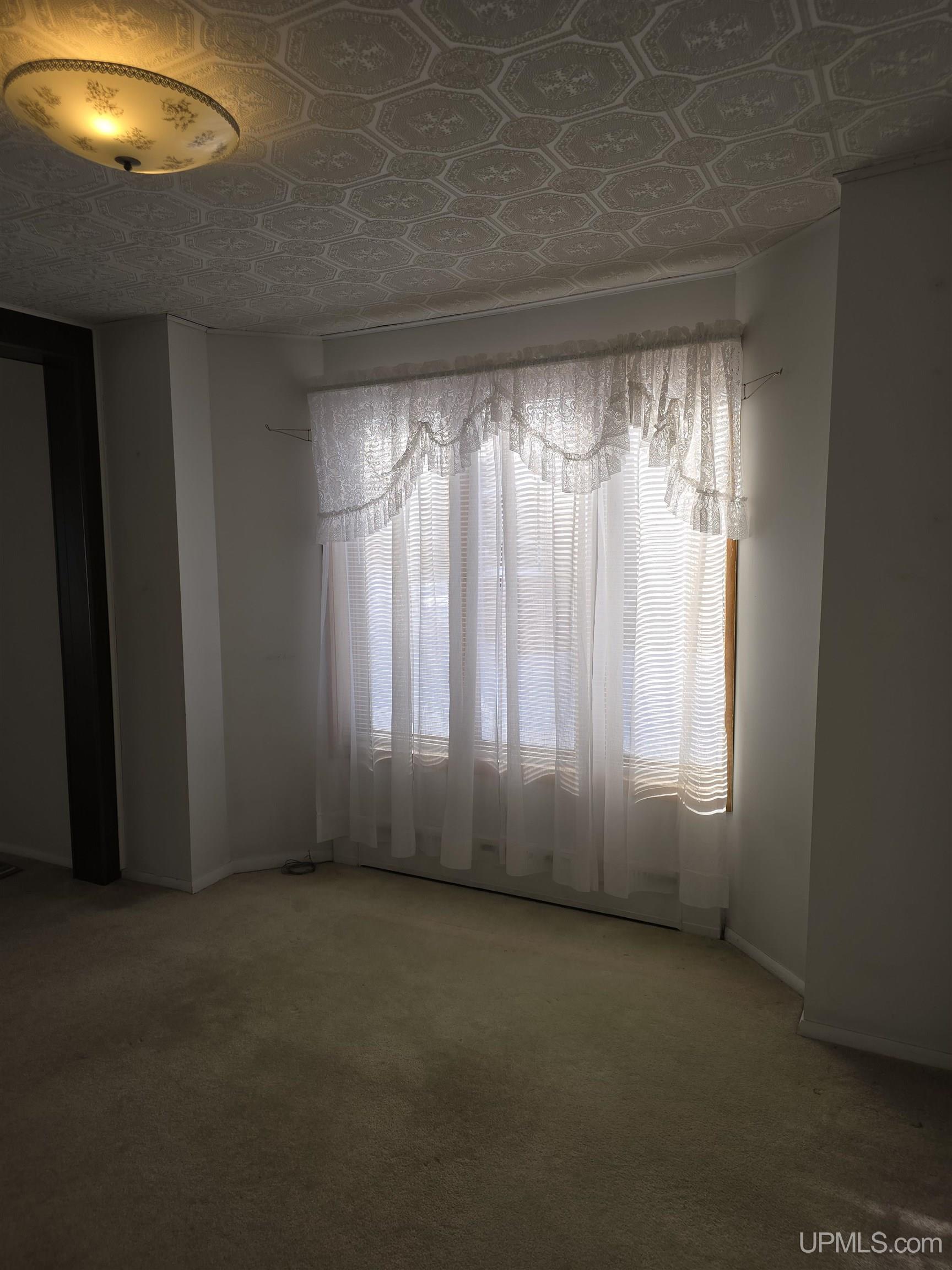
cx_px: 476
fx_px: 843
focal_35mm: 23
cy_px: 635
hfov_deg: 58.9
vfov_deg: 73.9
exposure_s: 1/211
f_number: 1.7
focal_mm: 6.3
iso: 12
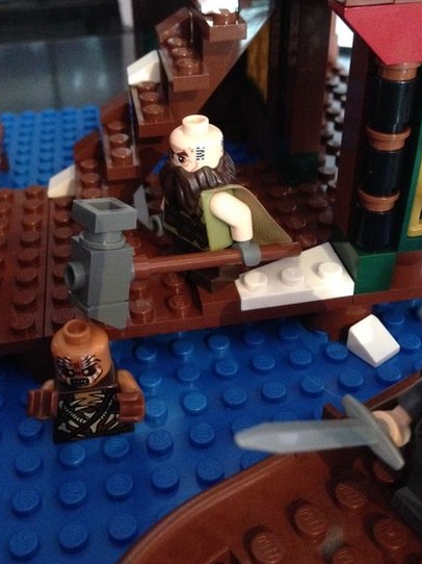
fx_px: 634
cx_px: 191
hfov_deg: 36.8
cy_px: 257
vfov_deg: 47.8
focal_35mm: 39
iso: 800
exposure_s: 1/15
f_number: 2.4
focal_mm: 4.12
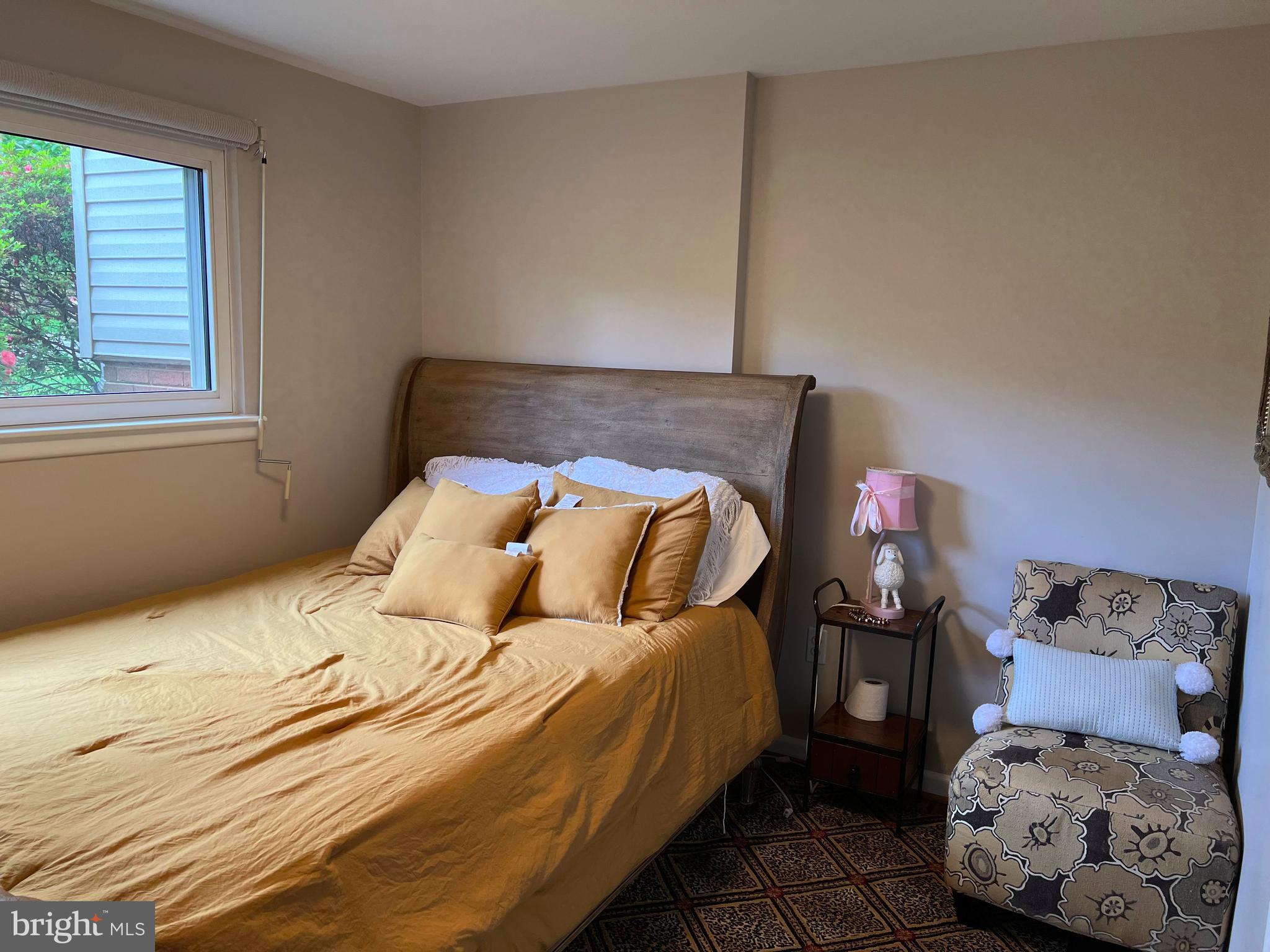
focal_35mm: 26
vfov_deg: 53.1
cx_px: 635
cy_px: 476
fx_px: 954
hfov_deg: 67.3
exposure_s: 1/60
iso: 64
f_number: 1.5
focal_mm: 5.7
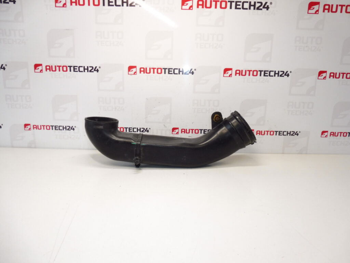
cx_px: 175
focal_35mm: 24
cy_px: 132
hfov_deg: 71.6
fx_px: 243
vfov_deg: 56.8
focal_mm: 4.3
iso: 200
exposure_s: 1/100
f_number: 3.5
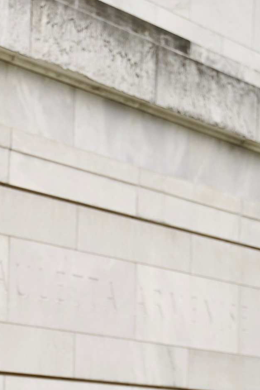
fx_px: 1938
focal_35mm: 179
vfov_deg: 11.3
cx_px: -201
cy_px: 457
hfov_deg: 7.5
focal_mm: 44
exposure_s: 1/1000
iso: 100
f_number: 2.8
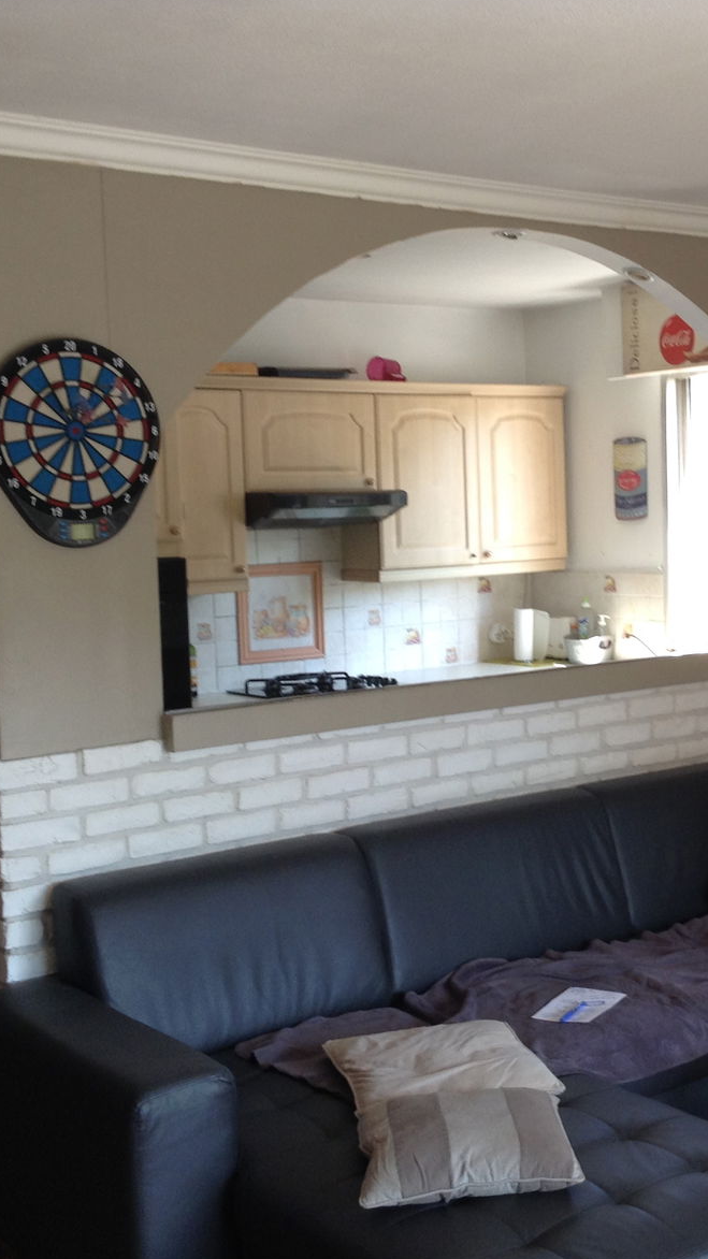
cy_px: 634
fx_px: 1636
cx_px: 537
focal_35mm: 49
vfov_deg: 42.1
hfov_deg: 24.1
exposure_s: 1/40
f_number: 2.4
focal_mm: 3.3
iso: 32
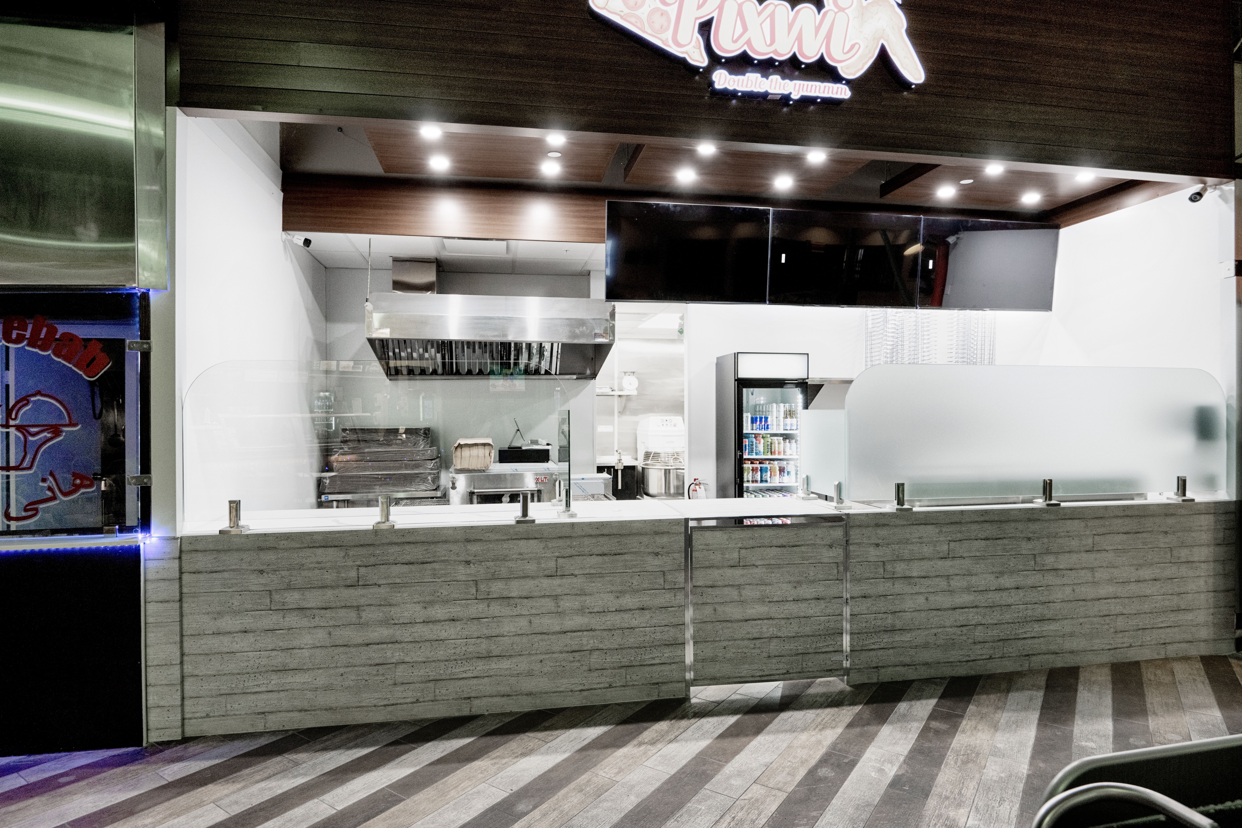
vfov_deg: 64.6
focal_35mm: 19
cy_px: 414
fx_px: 655
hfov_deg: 86.9
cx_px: 621
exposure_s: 1/50
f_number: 6.3
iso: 1000
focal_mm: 19
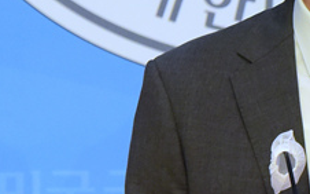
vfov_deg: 1.5
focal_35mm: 869
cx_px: 337
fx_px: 7338
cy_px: -20
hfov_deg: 2.4
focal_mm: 300
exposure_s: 1/250
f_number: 11
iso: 3200
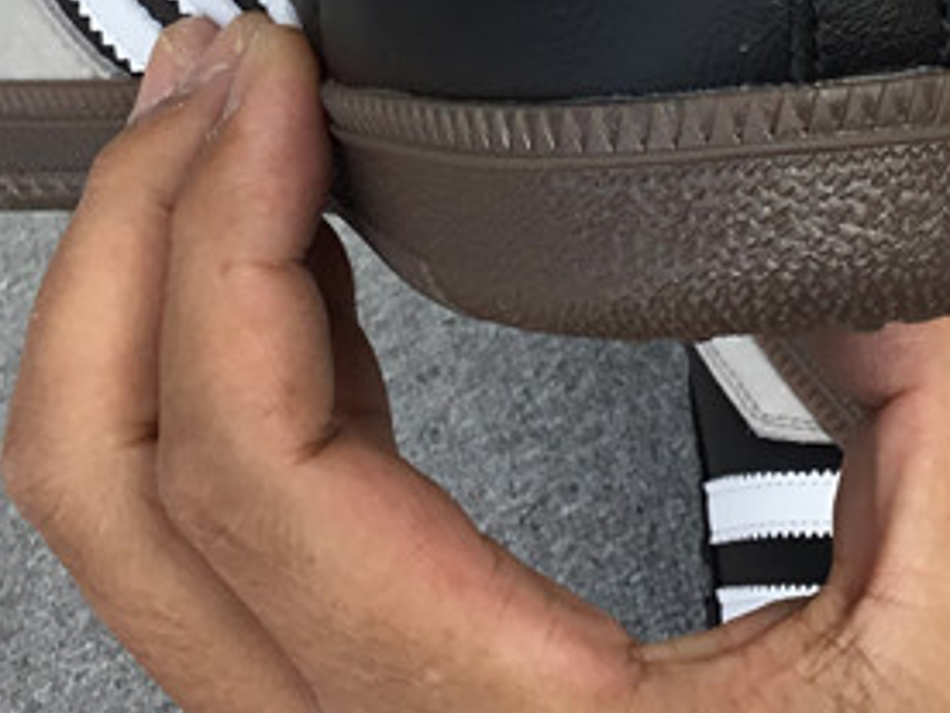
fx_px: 2772
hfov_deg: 19.4
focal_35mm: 101
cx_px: 413
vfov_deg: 14.2
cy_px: -164
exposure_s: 1/386
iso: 25
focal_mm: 3.3
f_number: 2.4
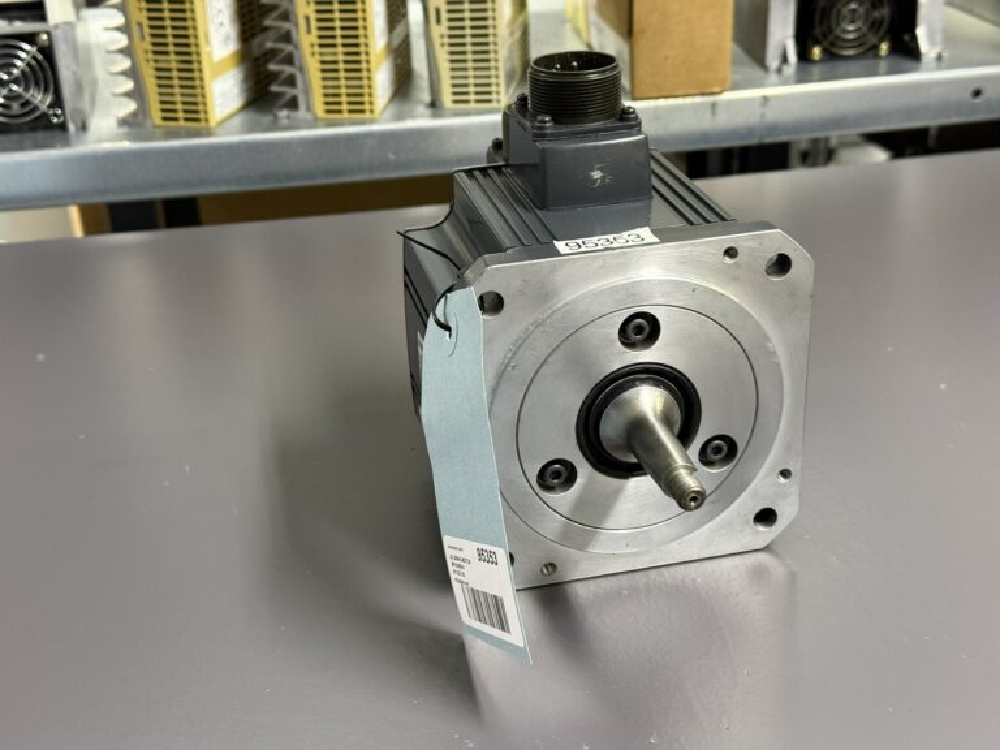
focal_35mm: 48
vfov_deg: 30.3
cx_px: 500
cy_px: 375
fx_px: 1387
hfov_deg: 39.7
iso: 320
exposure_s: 1/33
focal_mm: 6.76
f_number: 1.78
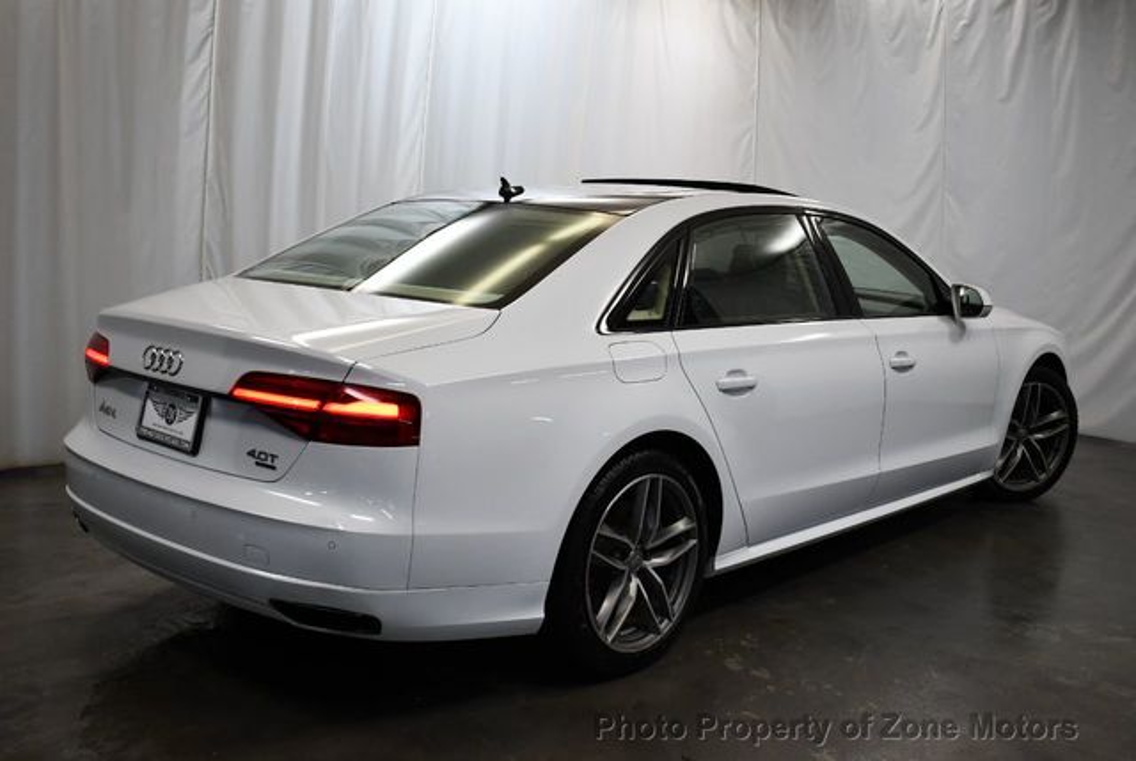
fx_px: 1264
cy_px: 380
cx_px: 568
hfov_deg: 48.4
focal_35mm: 40
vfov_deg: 33.5
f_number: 3.5
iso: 640
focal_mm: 20
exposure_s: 1/250
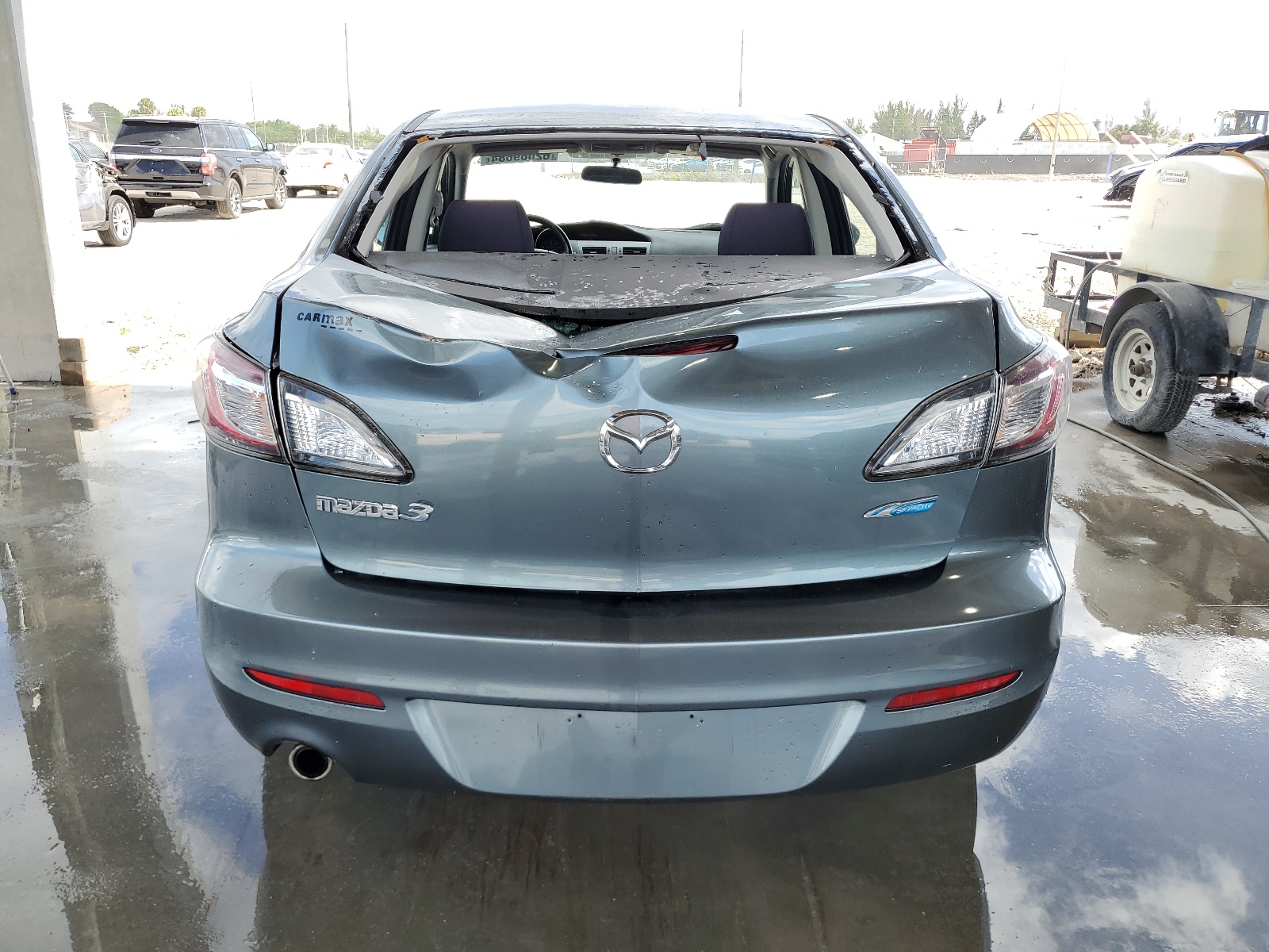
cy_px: 476
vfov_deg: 53.1
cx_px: 634
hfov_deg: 67.3
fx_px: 953
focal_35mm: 26
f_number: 1.5
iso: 50
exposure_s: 1/667
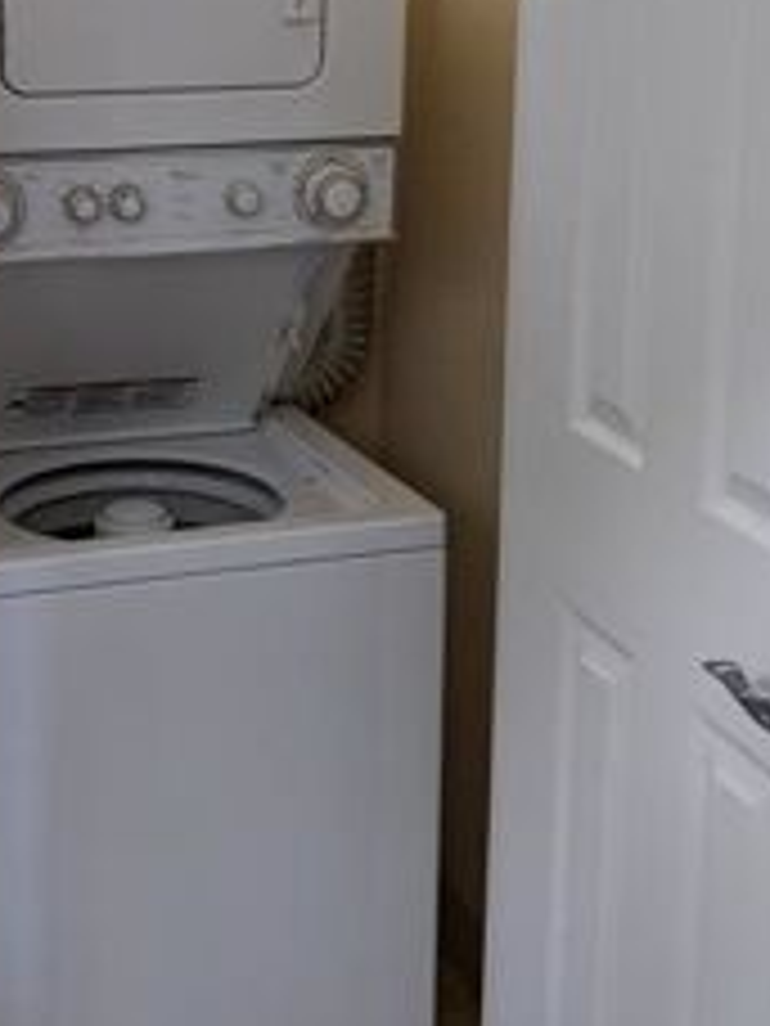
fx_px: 1869
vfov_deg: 30.1
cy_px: 230
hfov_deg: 23.0
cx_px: 182
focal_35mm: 63
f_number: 1.73
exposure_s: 1/60
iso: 72
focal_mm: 4.38
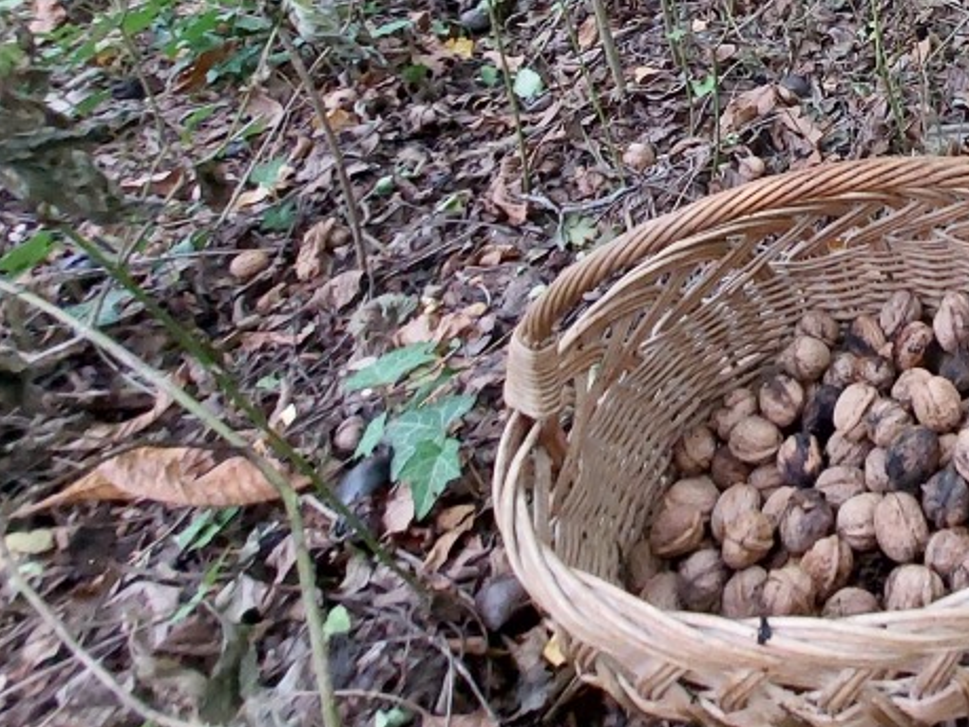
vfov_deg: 41.8
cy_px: -2
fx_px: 812
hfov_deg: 49.2
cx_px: 990
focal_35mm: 29
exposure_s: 1/25
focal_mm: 1.74
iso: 500
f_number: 2.2
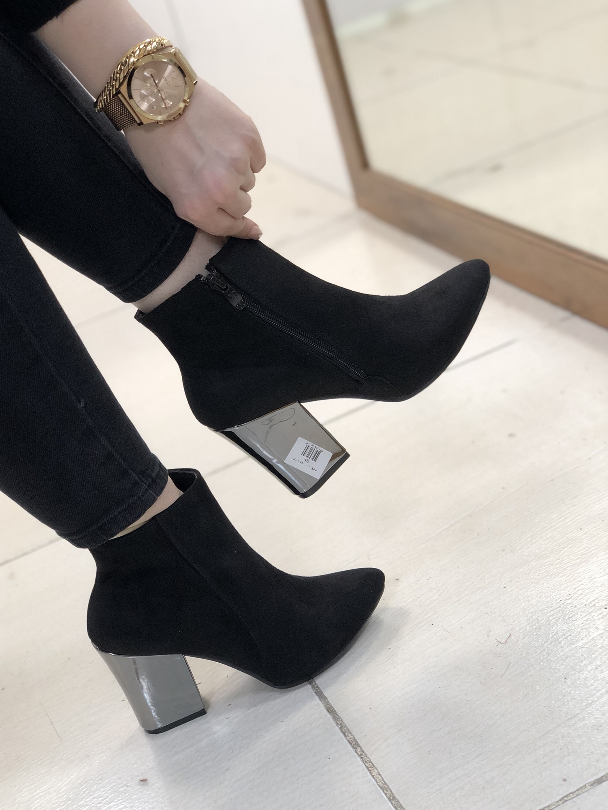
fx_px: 1288
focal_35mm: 55
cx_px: 287
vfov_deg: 34.9
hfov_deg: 26.6
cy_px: 409
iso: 40
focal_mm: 6
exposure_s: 1/50
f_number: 2.4
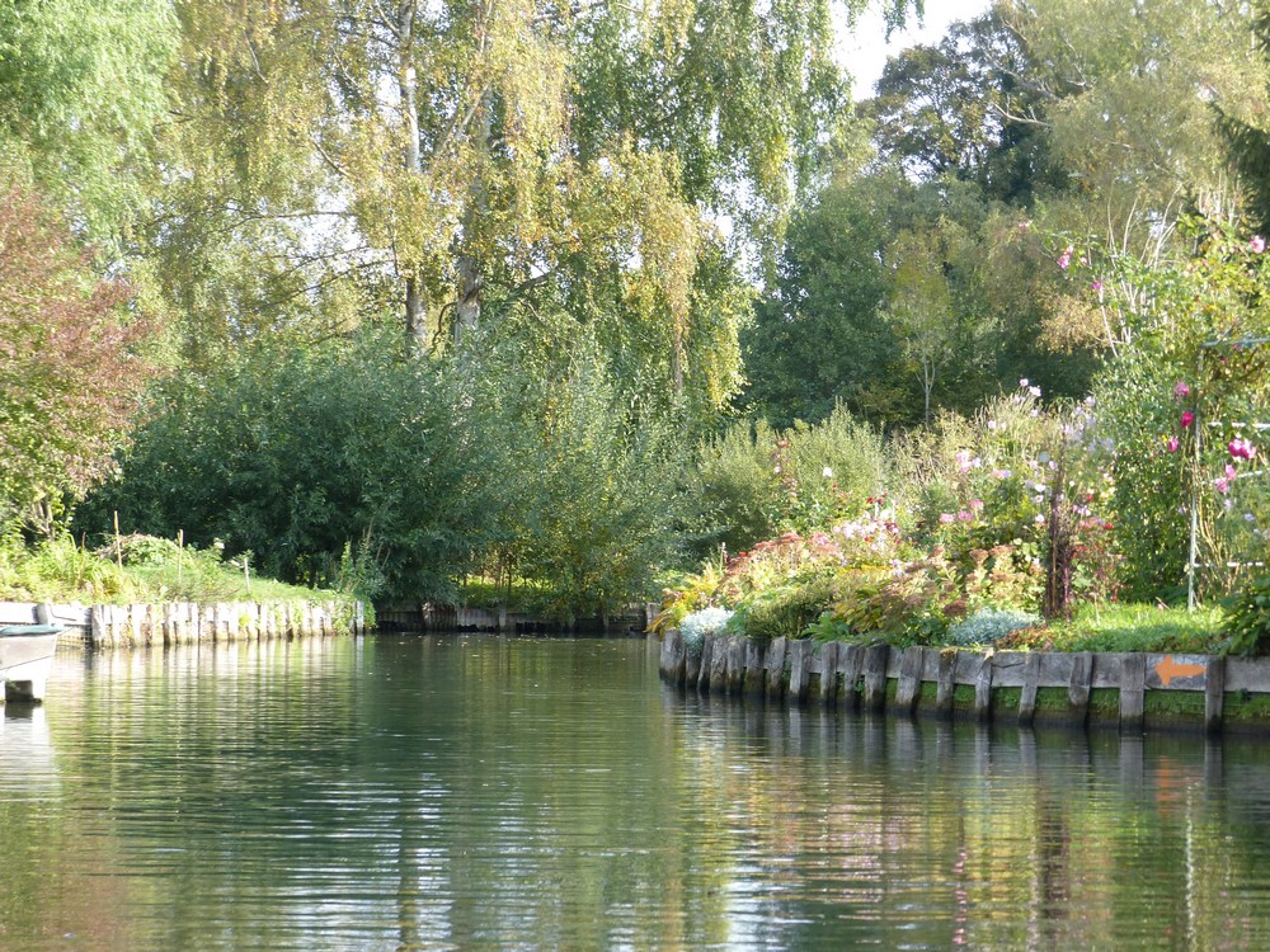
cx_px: 635
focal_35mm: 133
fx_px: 4880
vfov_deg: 11.1
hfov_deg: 14.8
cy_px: 476
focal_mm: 23.9
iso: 200
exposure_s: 1/320
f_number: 4
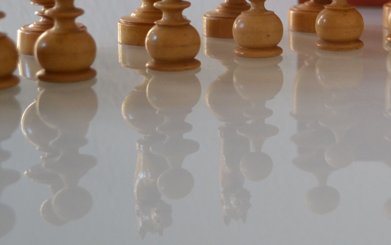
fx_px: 927
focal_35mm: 87
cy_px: -16
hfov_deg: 21.8
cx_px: 483
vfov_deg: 14.7
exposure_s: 1/50
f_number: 3.5
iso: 400
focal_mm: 18
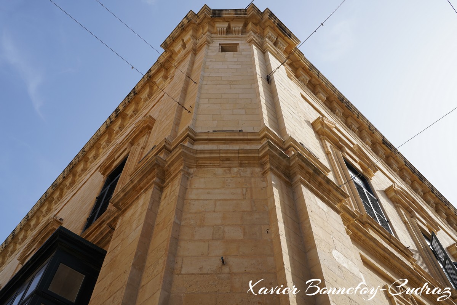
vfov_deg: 46.4
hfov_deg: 65.5
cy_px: 152
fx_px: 355
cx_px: 228
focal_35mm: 28
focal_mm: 28
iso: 100
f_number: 9
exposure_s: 1/160
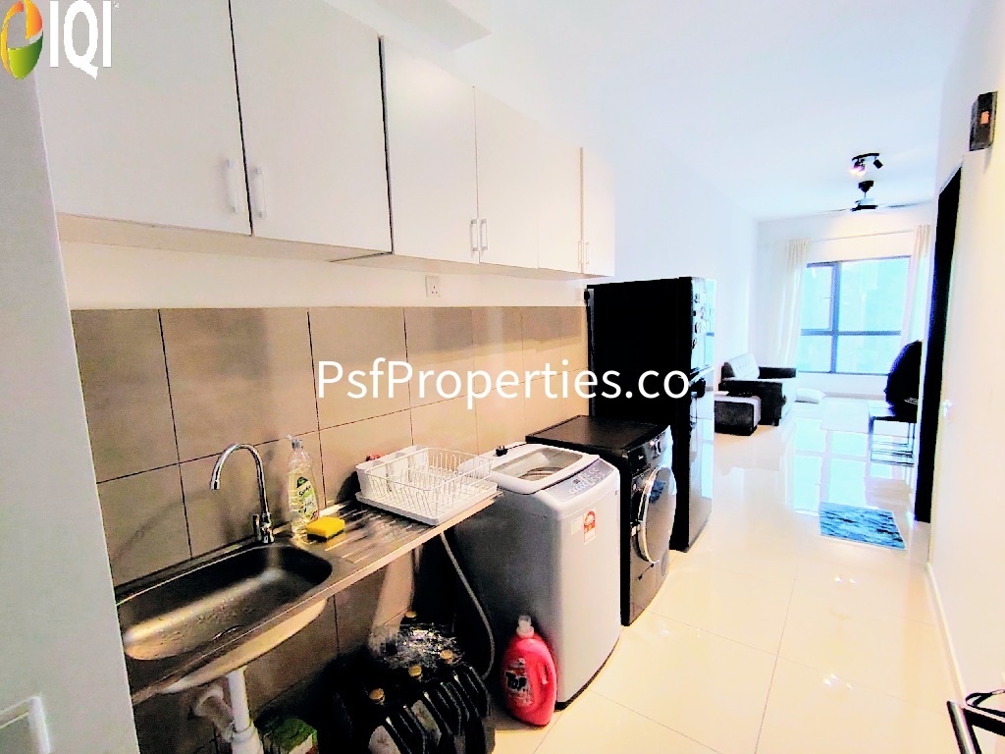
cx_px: 502
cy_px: 377
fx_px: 494
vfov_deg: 74.7
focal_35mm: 17
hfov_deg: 91.0
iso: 357
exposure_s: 1/33.3
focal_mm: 1.43
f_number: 2.2
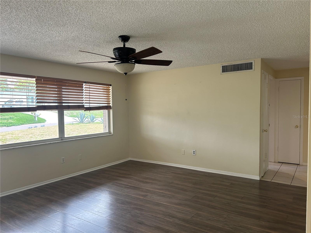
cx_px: 156
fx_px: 234
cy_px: 116
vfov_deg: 53.1
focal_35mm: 26
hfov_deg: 67.3
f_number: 1.5
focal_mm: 5.7
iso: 125
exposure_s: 1/99
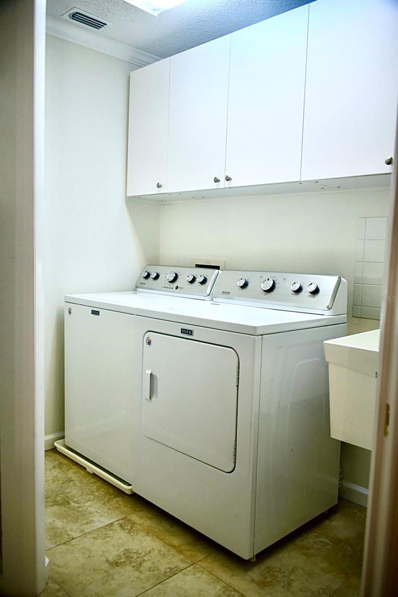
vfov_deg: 65.5
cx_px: 199
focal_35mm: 28
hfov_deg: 46.4
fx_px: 464
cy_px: 298
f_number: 3.8
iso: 800
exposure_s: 1/60
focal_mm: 28
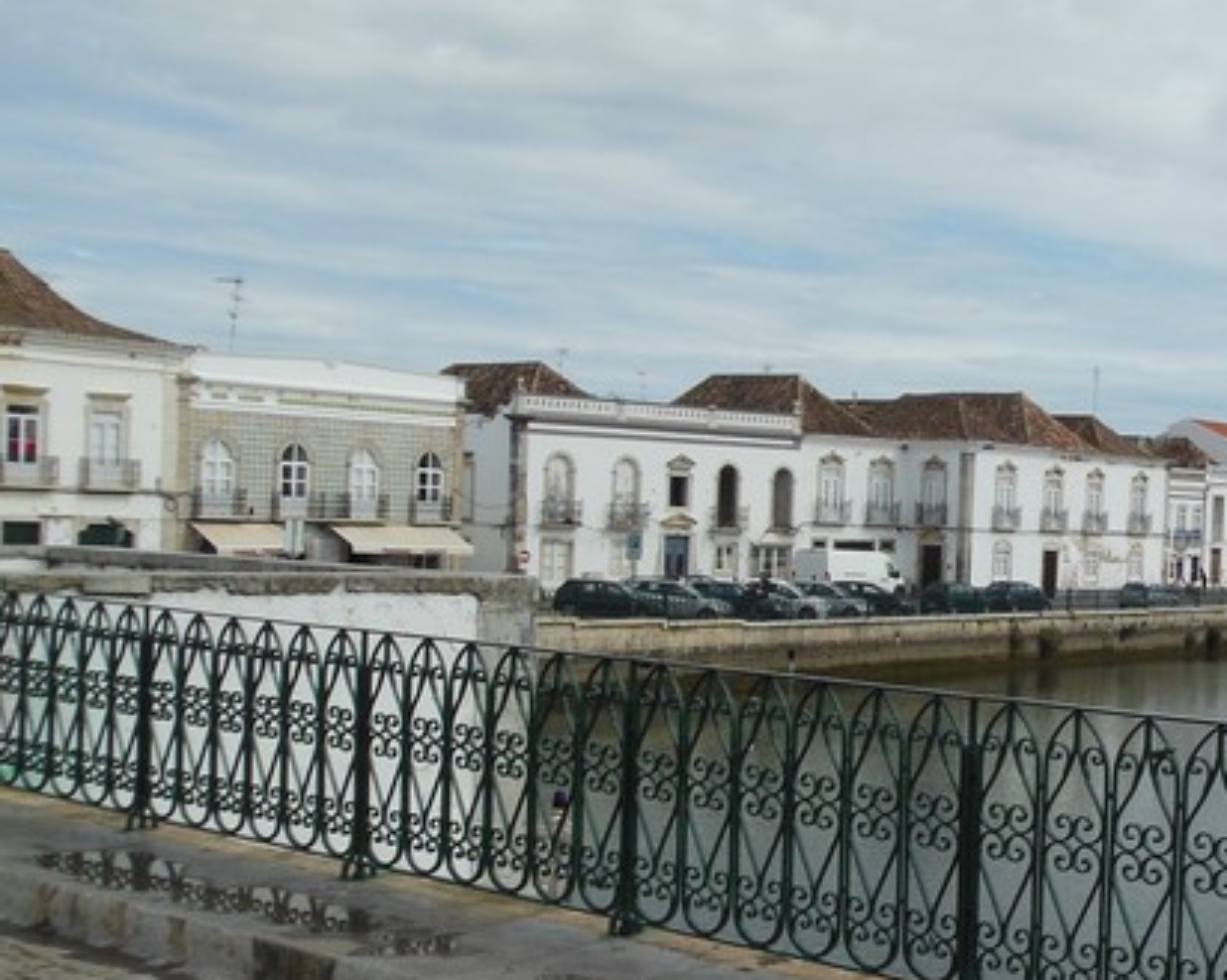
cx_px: 1081
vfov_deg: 27.5
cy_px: 602
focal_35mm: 55
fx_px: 1996
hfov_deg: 32.6
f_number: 3.3
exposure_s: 1/2000
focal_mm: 5.2
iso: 125
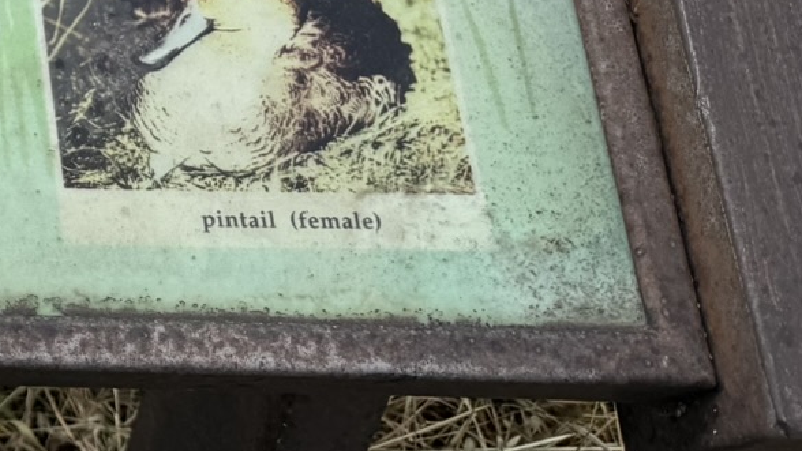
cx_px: -555
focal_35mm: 91
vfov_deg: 12.5
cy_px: -259
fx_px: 1936
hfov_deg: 19.0
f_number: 1.78
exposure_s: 1/14286
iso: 80
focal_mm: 6.76
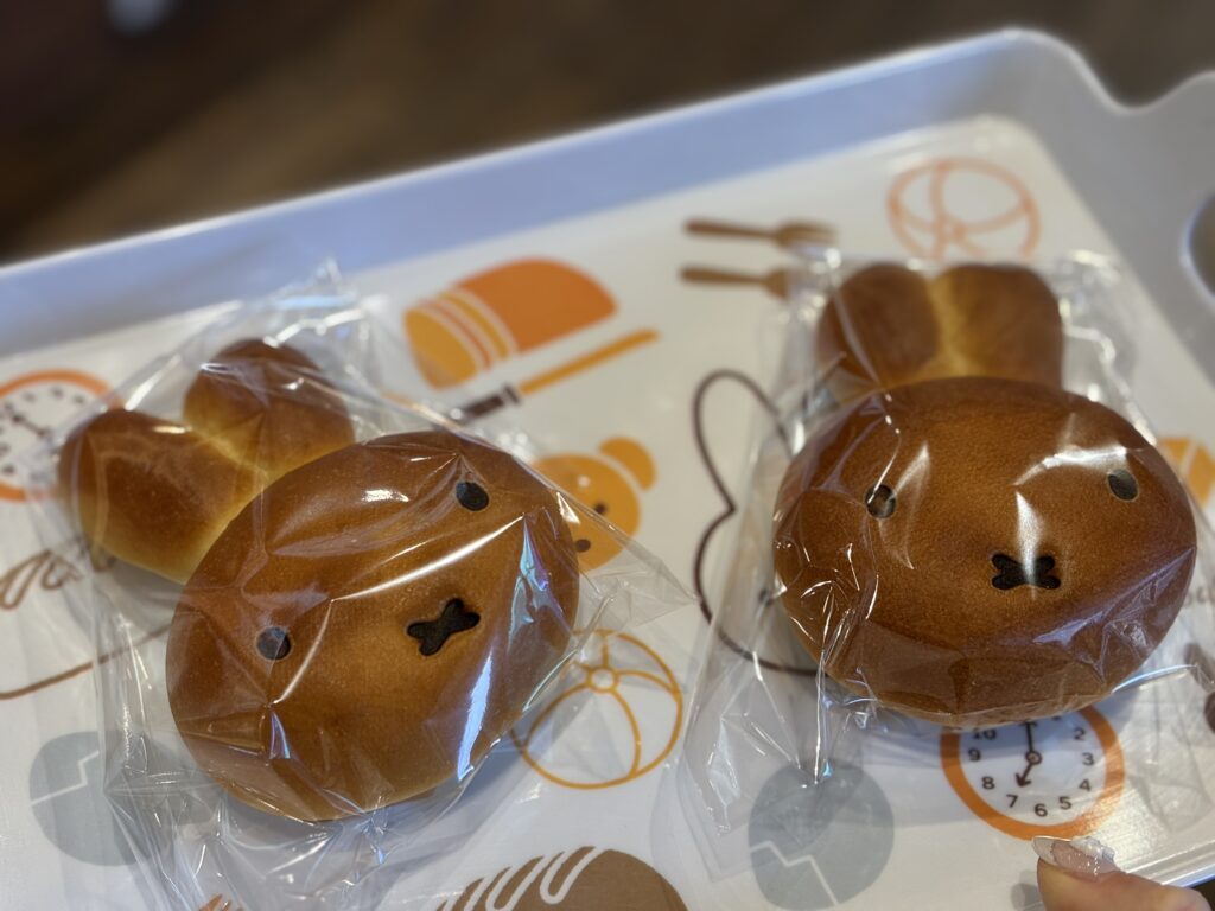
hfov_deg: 36.8
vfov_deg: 28.0
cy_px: 456
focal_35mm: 52
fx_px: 1825
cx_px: 608
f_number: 1.6
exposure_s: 1/170
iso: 32
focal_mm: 5.96
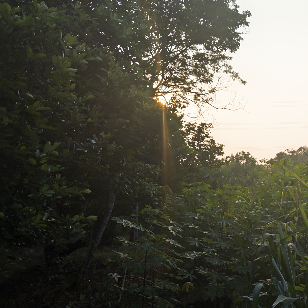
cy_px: 188
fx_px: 483
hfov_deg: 31.4
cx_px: 339
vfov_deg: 35.2
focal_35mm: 48
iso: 50
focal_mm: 6.76
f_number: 1.78
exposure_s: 1/4292
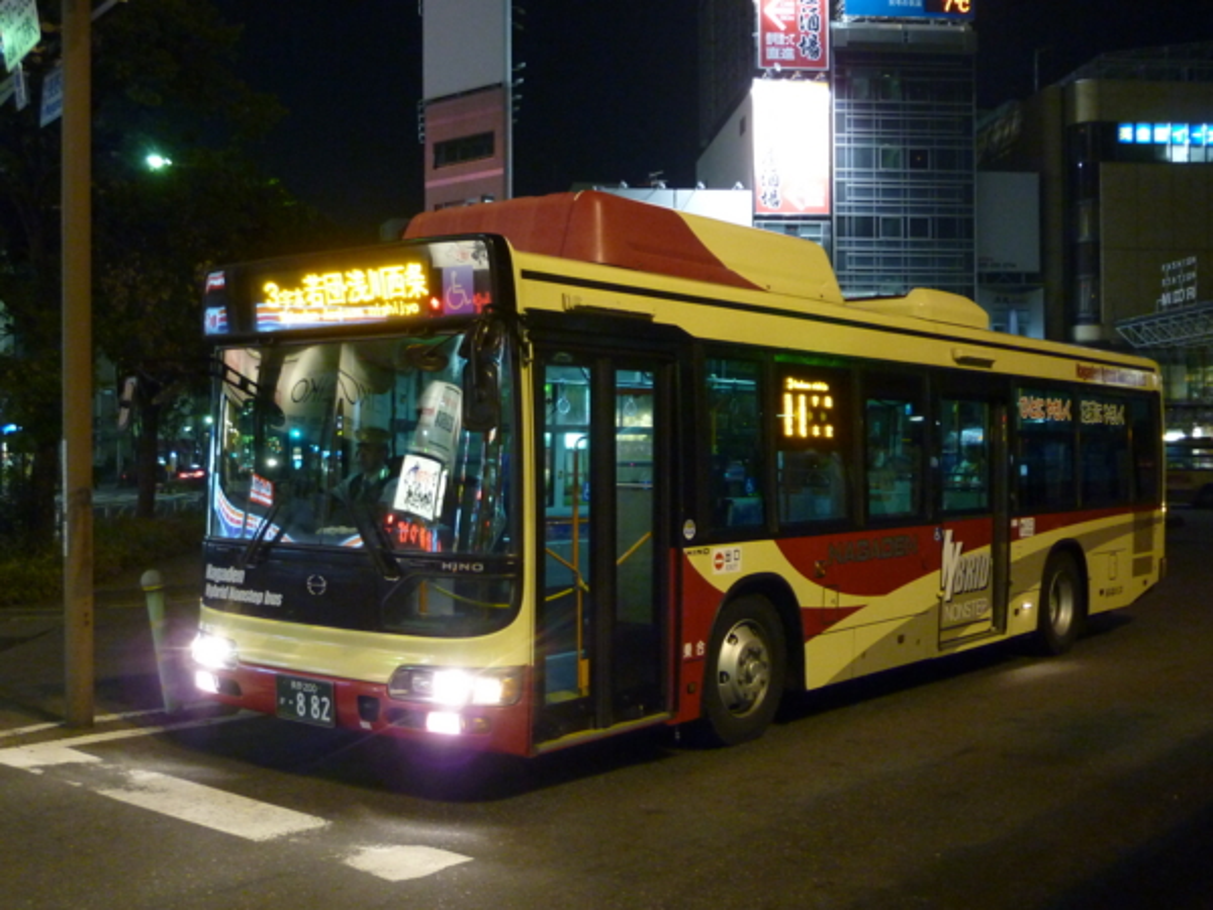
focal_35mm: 40
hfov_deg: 46.8
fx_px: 1402
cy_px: 455
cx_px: 606
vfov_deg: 36.0
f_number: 3.6
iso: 400
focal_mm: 6.5
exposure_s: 1/5
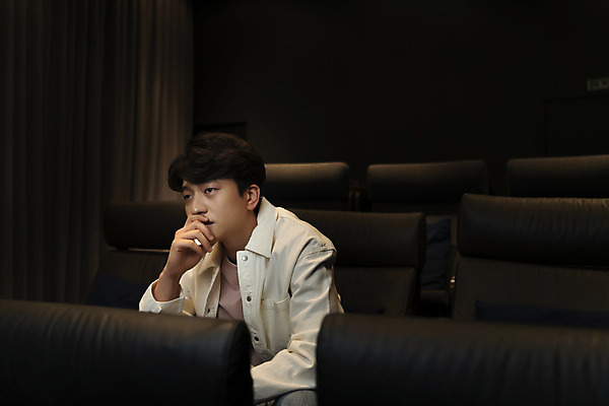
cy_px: 203
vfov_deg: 35.1
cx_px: 304
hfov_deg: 50.7
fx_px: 643
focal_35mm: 38
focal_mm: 38
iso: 1250
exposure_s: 1/100
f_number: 2.8
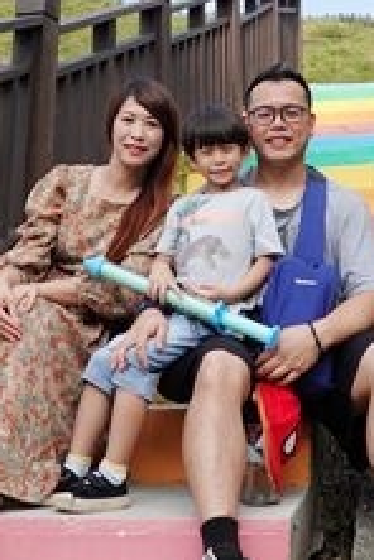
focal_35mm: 65
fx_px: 1013
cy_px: 63
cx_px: 182
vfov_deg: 29.7
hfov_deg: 20.9
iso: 125
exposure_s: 1/800
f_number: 2.8
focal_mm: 9
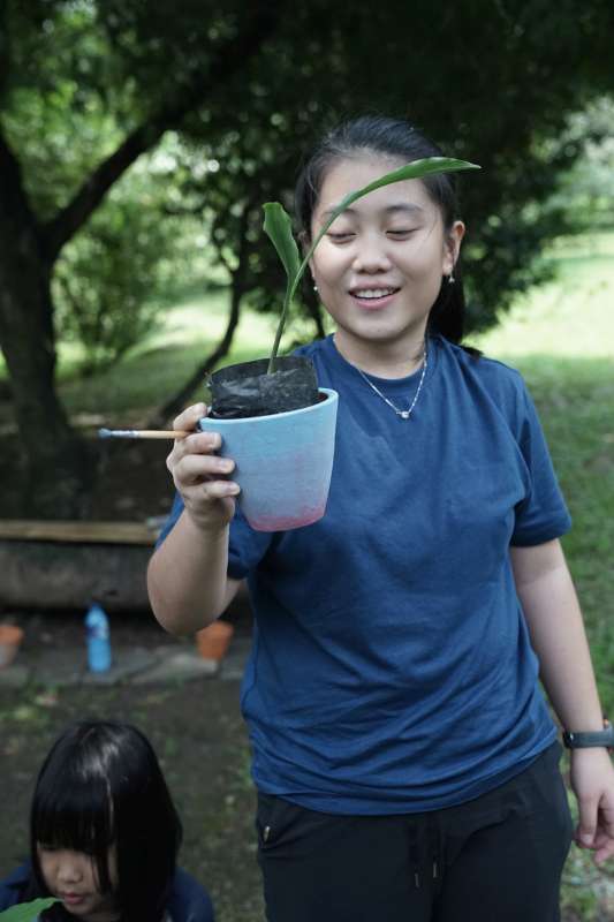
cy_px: 461
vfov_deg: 41.9
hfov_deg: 28.6
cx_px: 307
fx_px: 1203
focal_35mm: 47
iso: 2000
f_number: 4
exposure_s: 1/125
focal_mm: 47
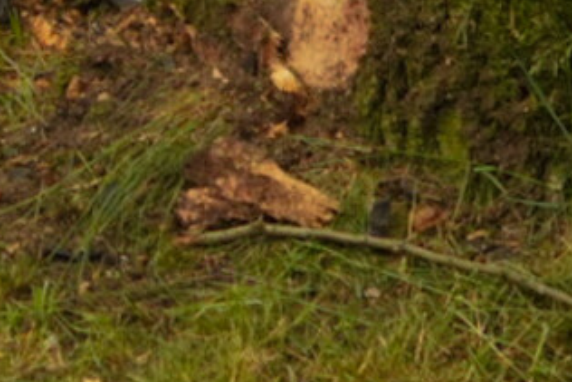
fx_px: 3481
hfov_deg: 9.2
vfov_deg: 5.9
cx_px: -230
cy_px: -750
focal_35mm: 219
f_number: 5.6
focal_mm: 24
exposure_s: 1/125
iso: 800
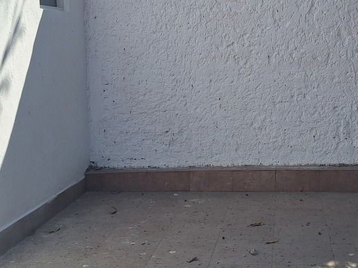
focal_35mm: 55
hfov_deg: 34.6
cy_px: 64
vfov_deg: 26.2
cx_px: 237
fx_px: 569
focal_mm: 5.54
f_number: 1.8
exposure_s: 1/2703
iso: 40
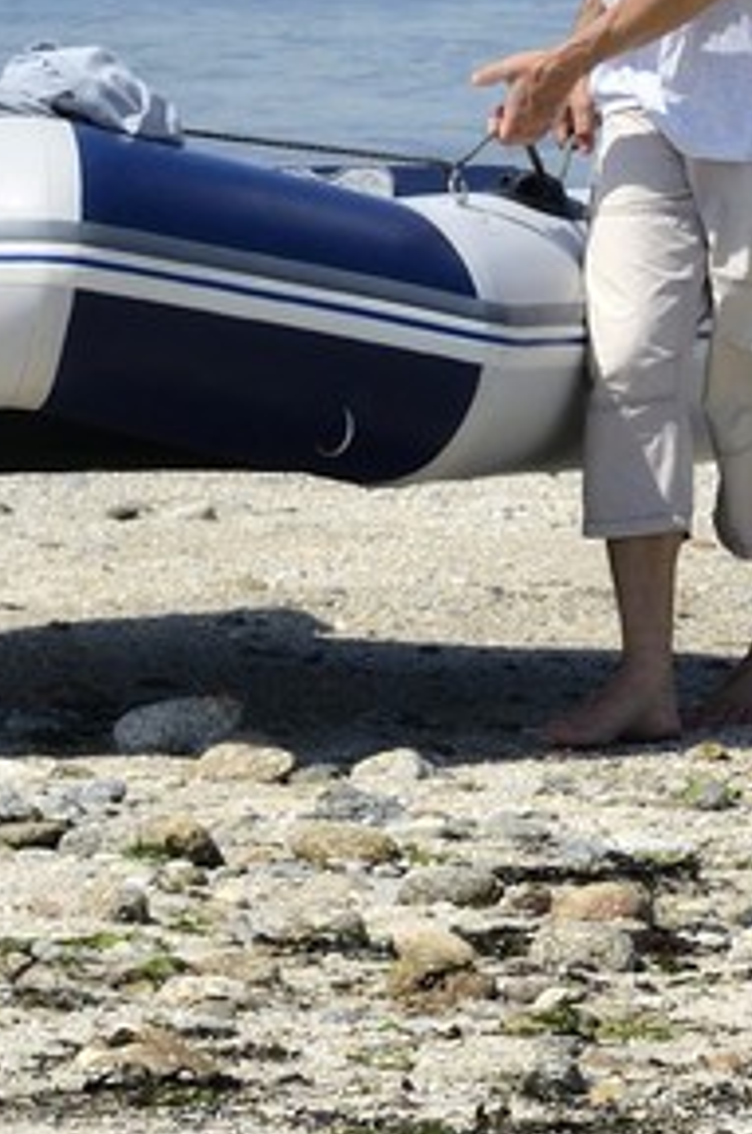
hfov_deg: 1.8
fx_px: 23615
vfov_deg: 2.7
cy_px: -1780
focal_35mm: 751
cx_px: 898
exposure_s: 1/400
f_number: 11
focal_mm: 135
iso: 200
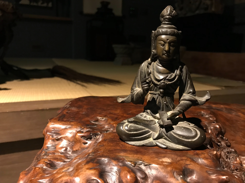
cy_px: 92
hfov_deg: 63.4
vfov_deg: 49.7
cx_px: 122
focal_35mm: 28
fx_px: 198
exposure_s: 1/7
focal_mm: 3.99
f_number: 1.8
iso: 80
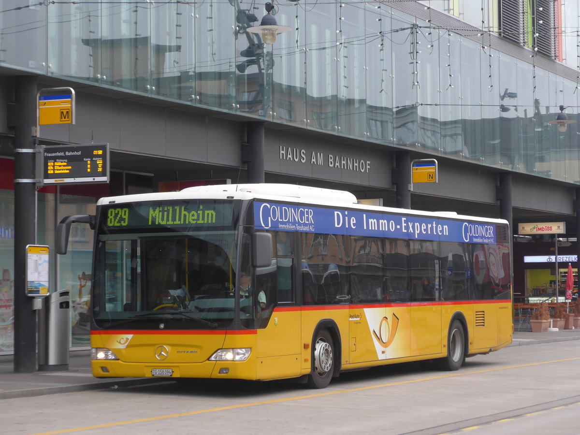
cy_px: 218
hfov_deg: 19.1
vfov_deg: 14.4
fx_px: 1726
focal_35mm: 103
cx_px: 290
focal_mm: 20.4
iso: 125
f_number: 4.8
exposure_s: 1/80
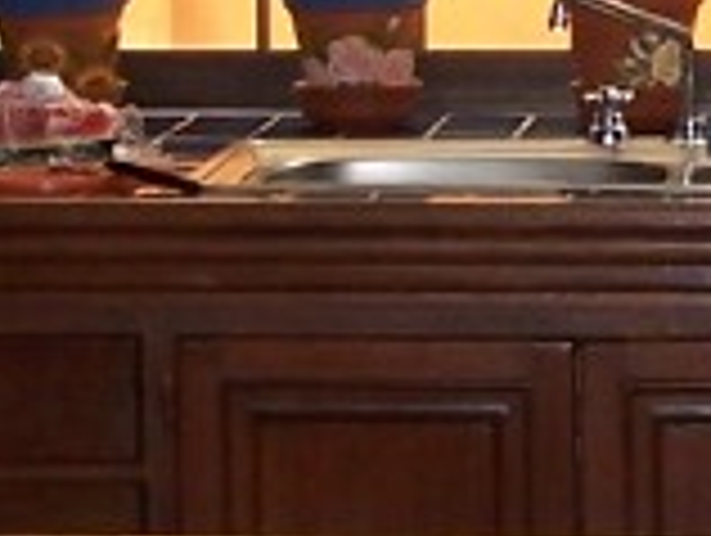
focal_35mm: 246
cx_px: 1071
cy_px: 113
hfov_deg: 7.9
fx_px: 5060
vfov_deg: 6.1
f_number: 2.8
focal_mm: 6.3
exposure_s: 1/60
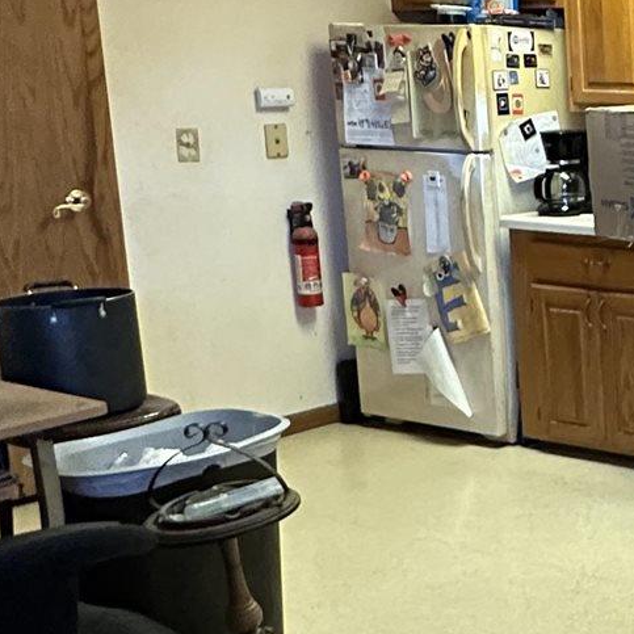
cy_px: 266
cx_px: 1084
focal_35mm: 59
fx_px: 1223
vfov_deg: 29.0
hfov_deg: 21.4
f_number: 2.2
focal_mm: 2.22
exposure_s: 1/64
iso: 320
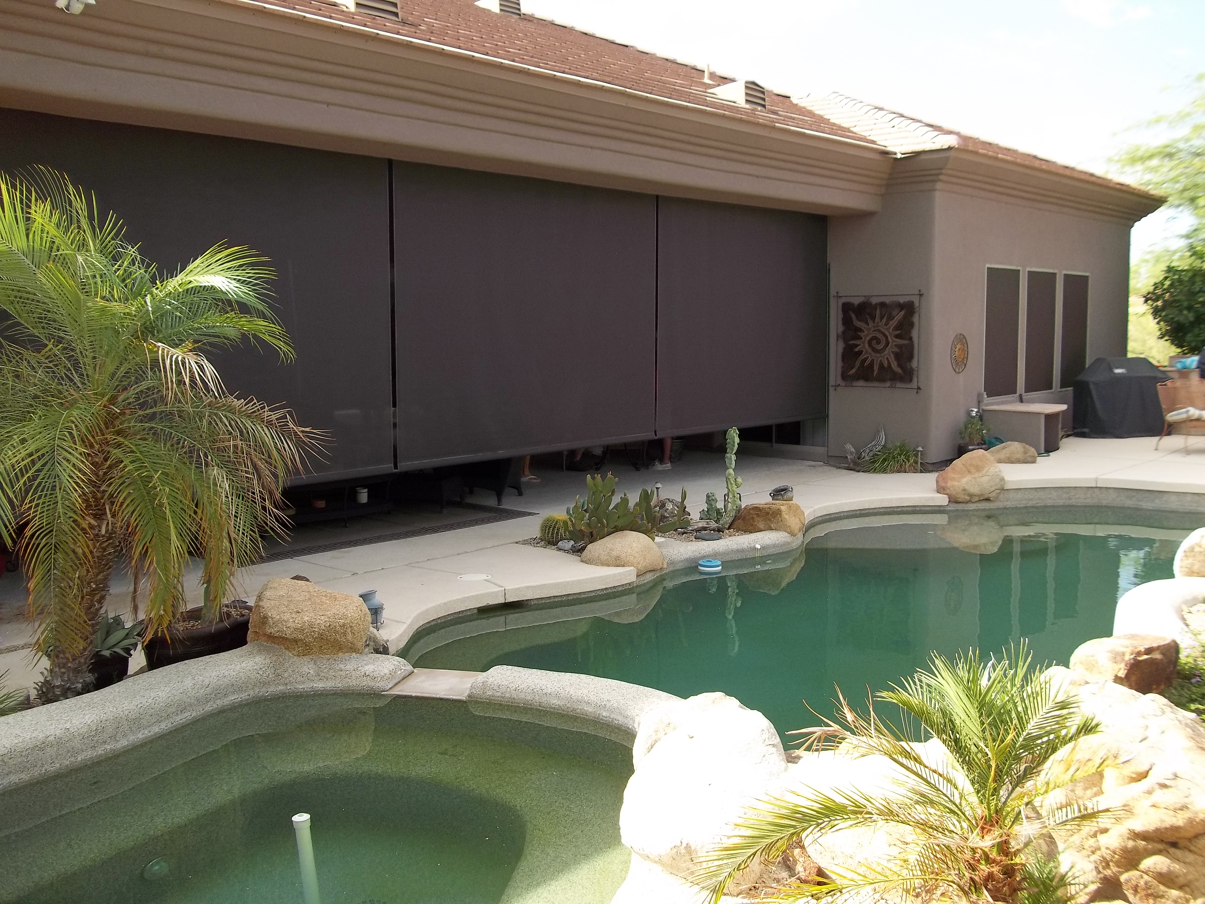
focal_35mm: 32
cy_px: 452
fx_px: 1114
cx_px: 602
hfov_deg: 56.8
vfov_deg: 44.2
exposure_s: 1/400
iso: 80
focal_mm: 5.7
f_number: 2.9
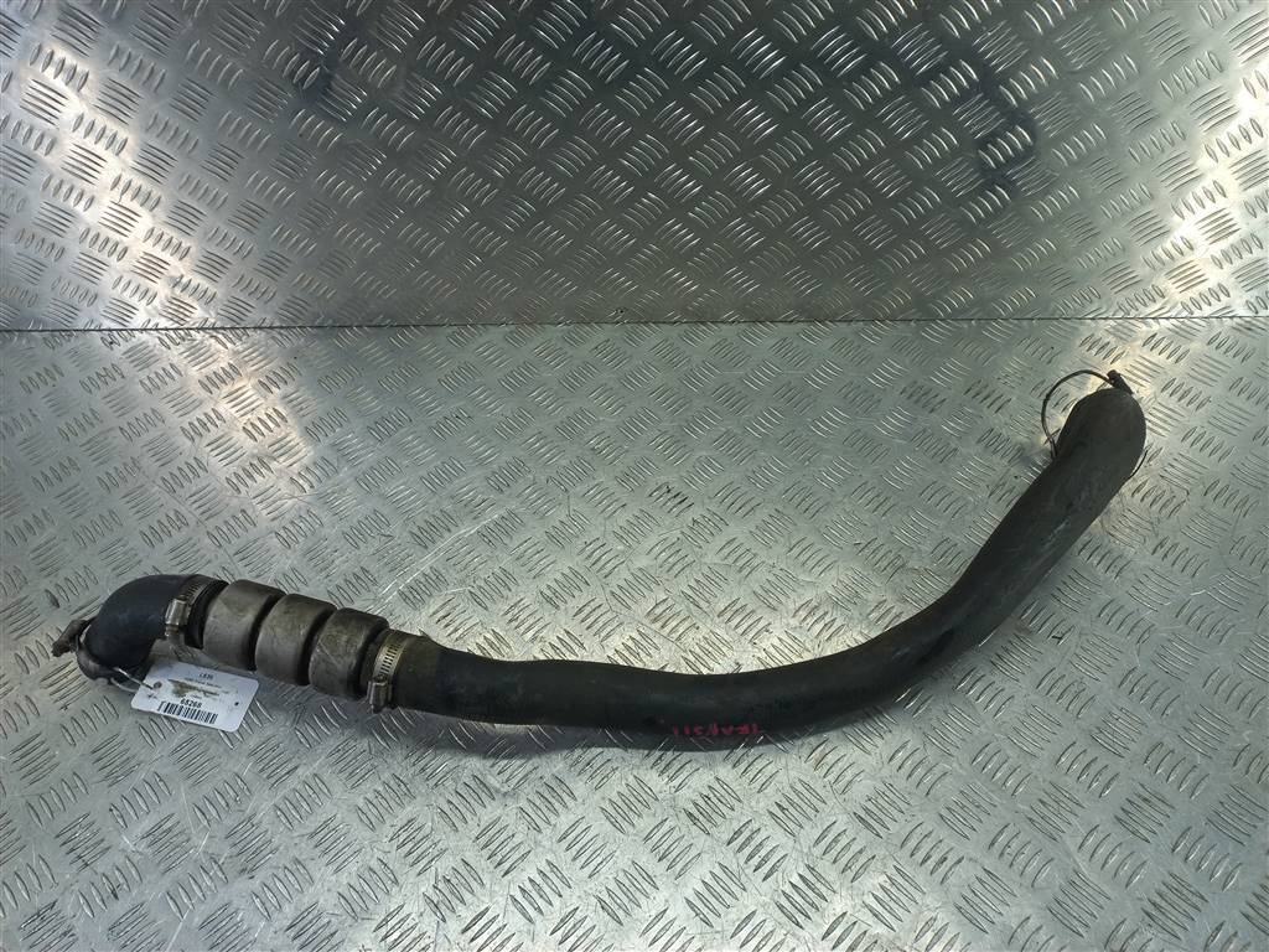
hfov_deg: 69.4
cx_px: 634
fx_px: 916
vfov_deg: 54.9
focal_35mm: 25
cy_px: 476
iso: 40
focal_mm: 4.6
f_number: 1.8
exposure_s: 1/50
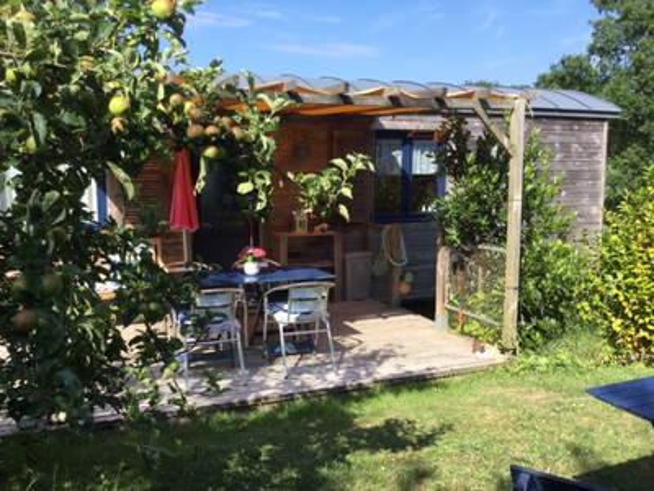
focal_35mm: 31
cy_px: 246
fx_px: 586
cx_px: 327
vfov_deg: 45.4
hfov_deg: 58.4
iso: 25
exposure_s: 1/536
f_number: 2.4
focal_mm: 3.3
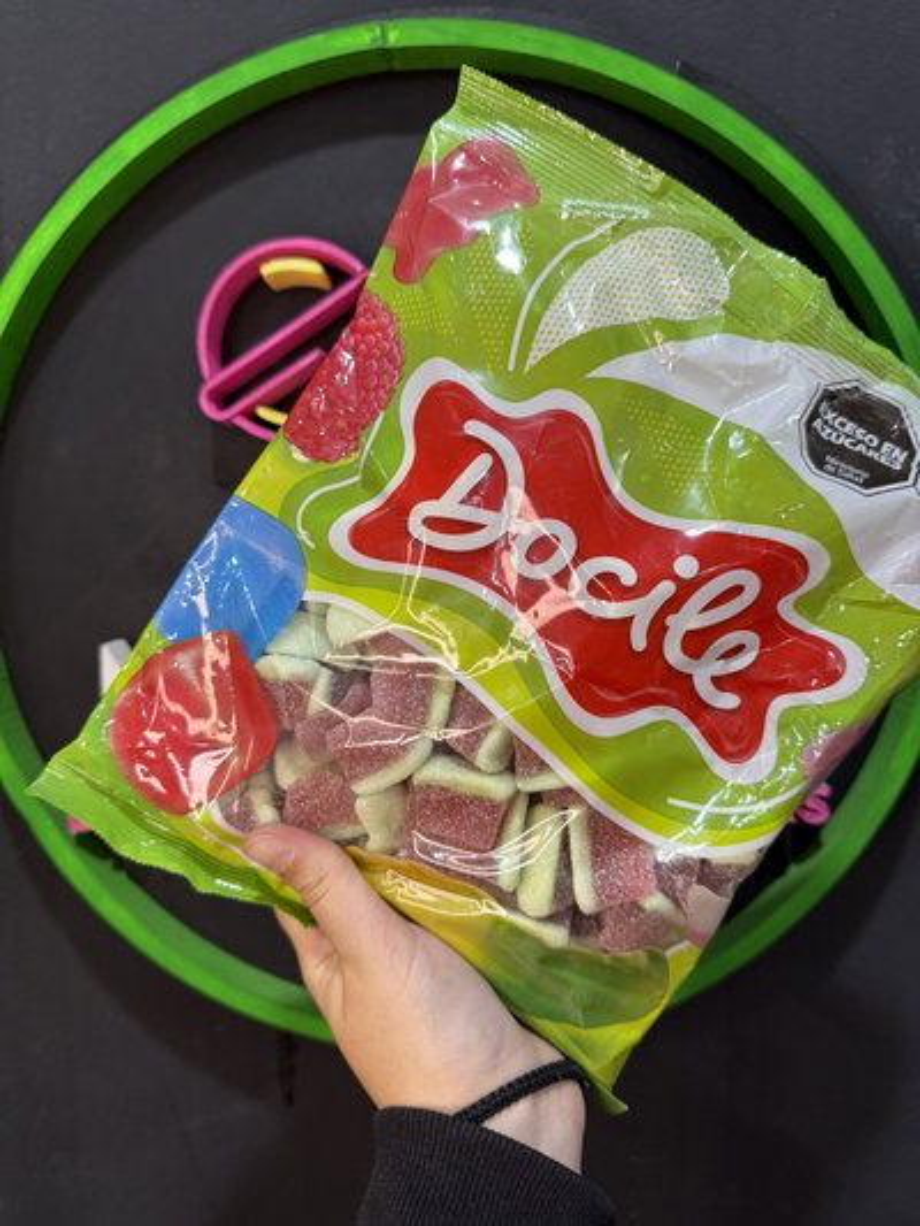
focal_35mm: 24
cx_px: 460
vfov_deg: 71.6
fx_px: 850
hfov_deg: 56.8
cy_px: 613
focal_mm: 6.76
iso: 200
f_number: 1.78
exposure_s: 1/97
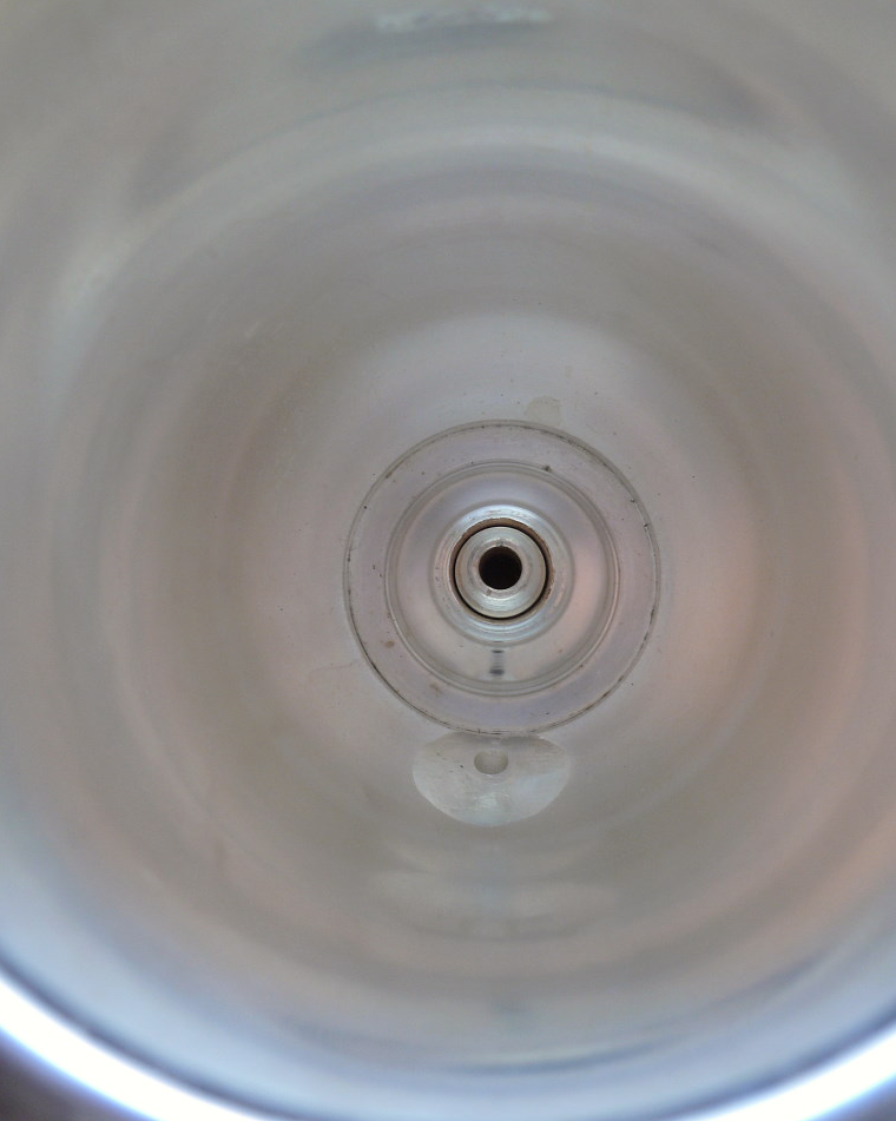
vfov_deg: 40.3
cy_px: 558
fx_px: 1526
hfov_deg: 32.7
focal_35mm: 46
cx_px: 501
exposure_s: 1/30
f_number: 2.8
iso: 100
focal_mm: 7.4
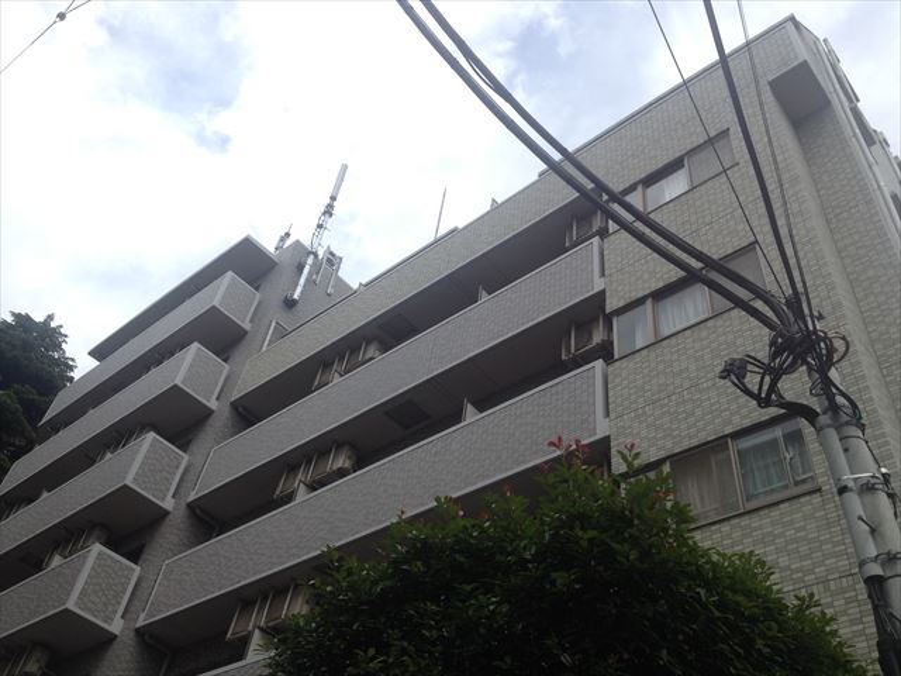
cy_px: 338
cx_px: 450
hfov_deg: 52.6
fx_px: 911
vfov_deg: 40.7
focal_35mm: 35
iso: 50
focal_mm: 4.28
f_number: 2.4
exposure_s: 1/1577
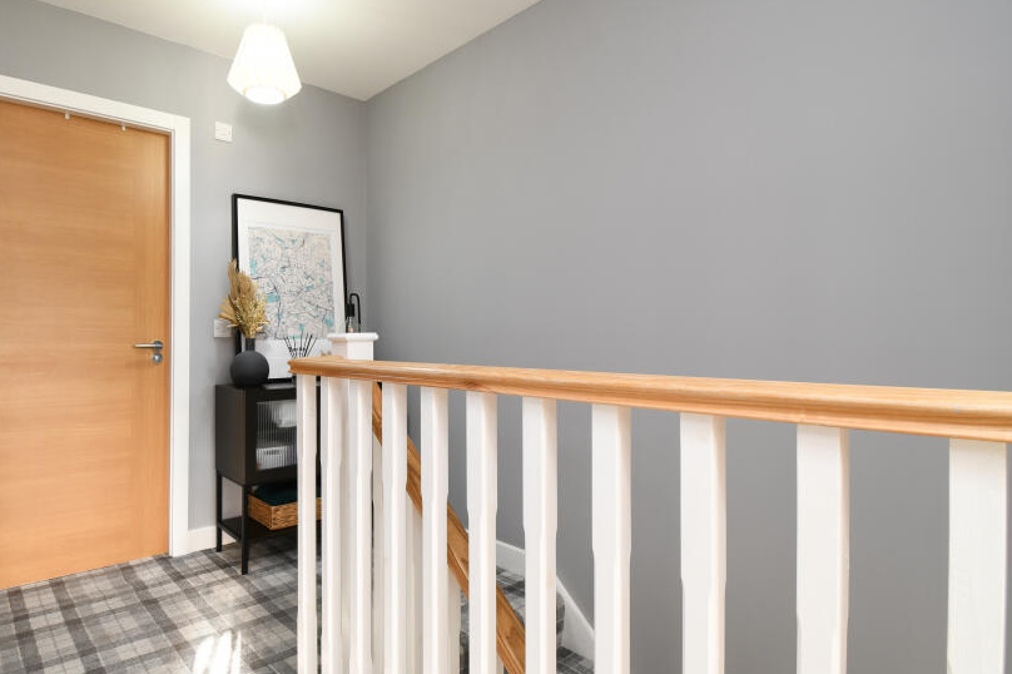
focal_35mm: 19
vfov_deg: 64.5
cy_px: 323
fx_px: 534
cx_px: 396
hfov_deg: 85.6
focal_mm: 10
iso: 250
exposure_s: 1/3
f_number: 9
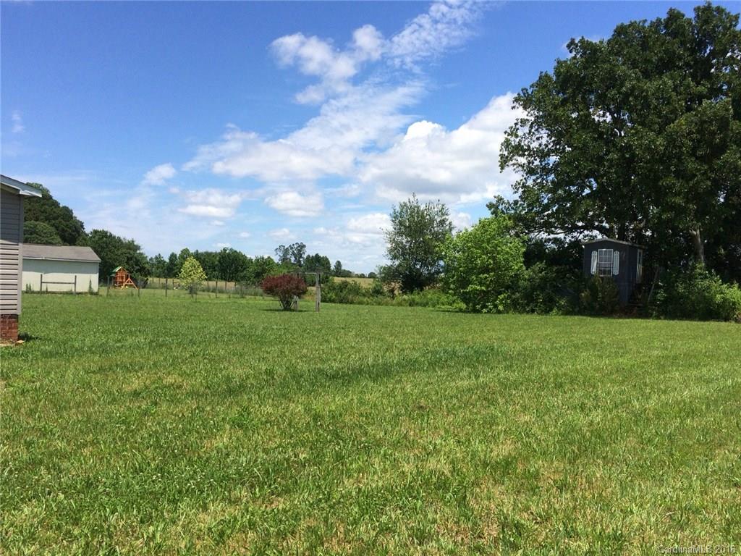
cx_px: 370
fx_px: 621
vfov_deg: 48.2
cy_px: 278
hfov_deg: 61.7
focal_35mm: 29
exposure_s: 1/2415
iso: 32
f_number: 2.2
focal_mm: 4.15
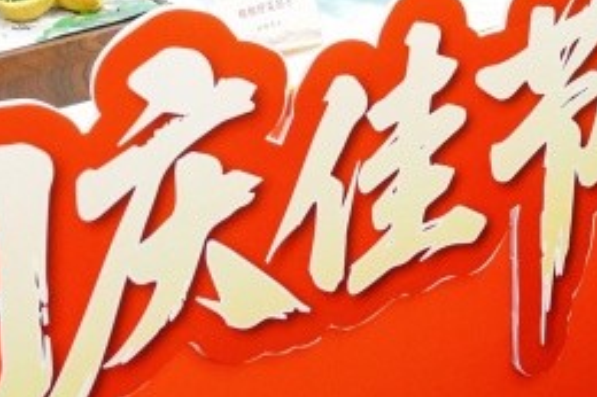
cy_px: -301
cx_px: 55
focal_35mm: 106
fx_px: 1751
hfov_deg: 19.0
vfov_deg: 12.0
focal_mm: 25.4
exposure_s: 1/100
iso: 2000
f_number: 2.8
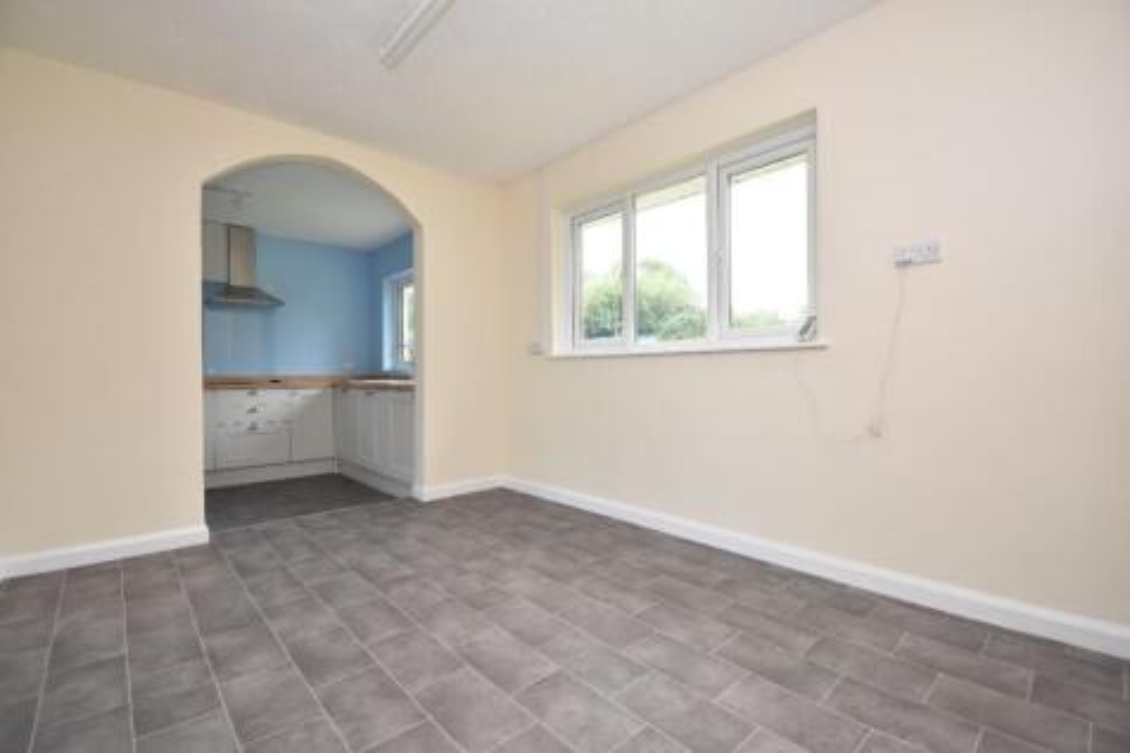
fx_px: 471
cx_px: 565
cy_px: 376
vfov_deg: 77.3
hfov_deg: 100.4
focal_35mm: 15
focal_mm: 10
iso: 640
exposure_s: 1/200
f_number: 5
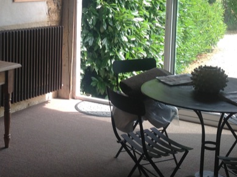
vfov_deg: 20.3
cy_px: 53
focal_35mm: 72
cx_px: 93
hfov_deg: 27.0
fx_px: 492
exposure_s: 1/231
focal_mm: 4.28
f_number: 2.4
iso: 50
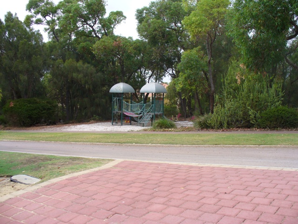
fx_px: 319
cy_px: 112
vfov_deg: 38.7
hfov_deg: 50.1
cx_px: 149
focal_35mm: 37
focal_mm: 6.1
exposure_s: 1/160
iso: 80
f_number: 5.6
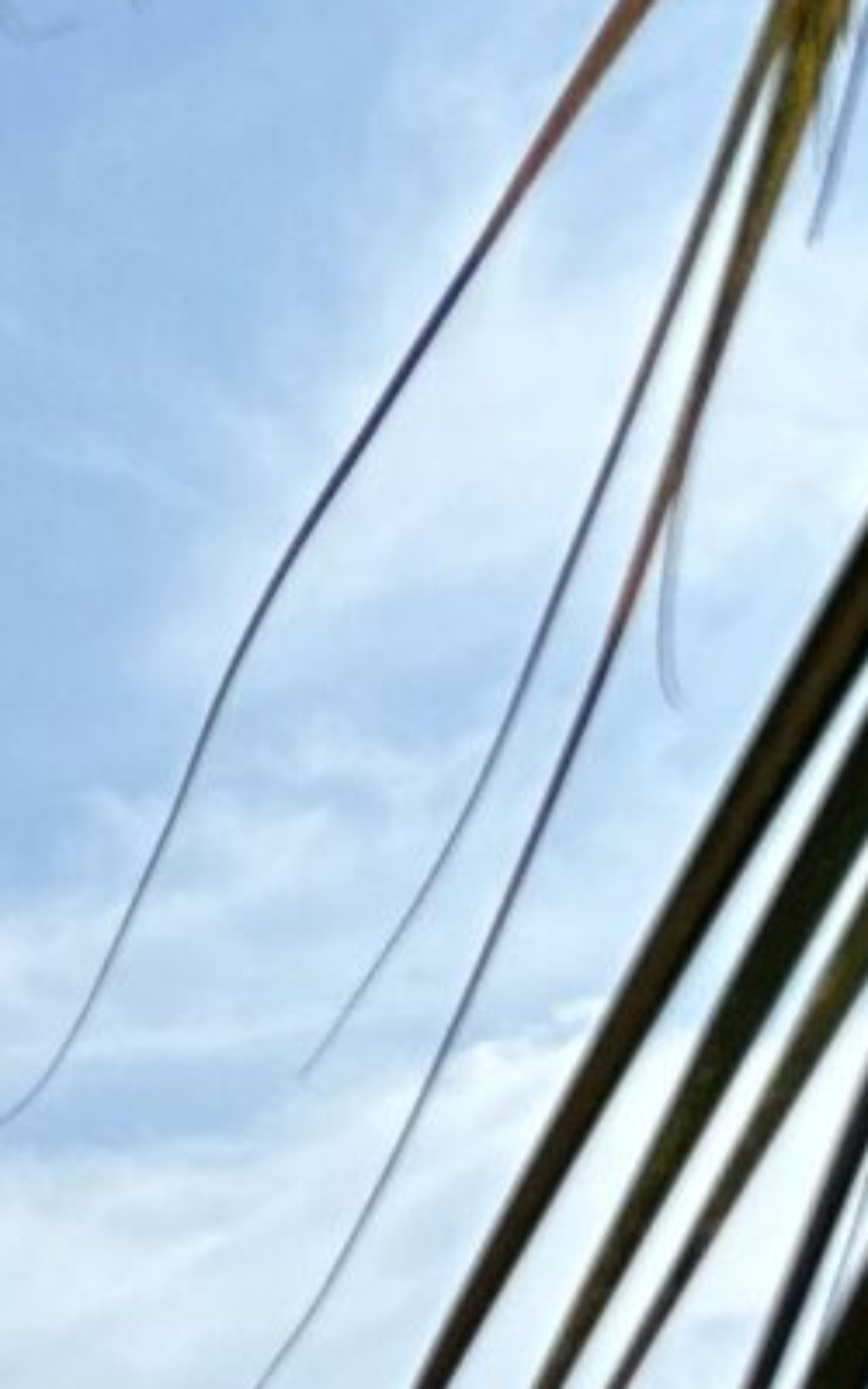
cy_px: 2931
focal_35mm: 163
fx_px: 6169
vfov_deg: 11.4
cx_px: -2840
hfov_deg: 6.3
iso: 80
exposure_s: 1/7576
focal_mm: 6.86
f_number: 1.78
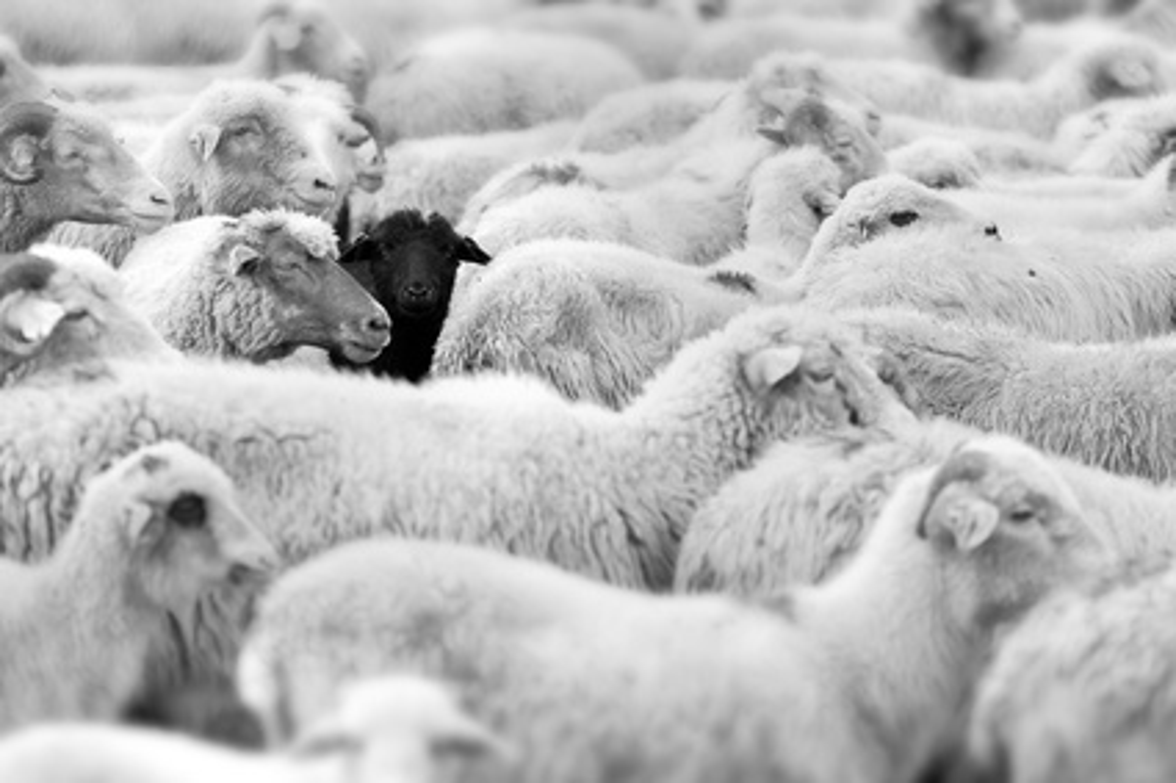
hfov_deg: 15.2
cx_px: 588
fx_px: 4408
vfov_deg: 10.2
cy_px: 392
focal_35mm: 135
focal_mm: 135
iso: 640
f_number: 4
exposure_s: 1/3200
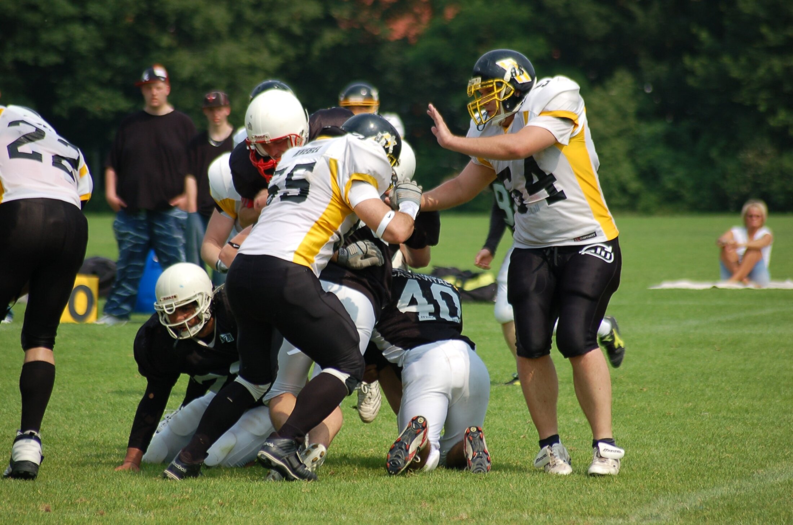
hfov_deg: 6.3
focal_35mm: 330
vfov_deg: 4.1
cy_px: 262
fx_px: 7255
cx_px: 396
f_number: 5.3
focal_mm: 220
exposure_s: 1/1000
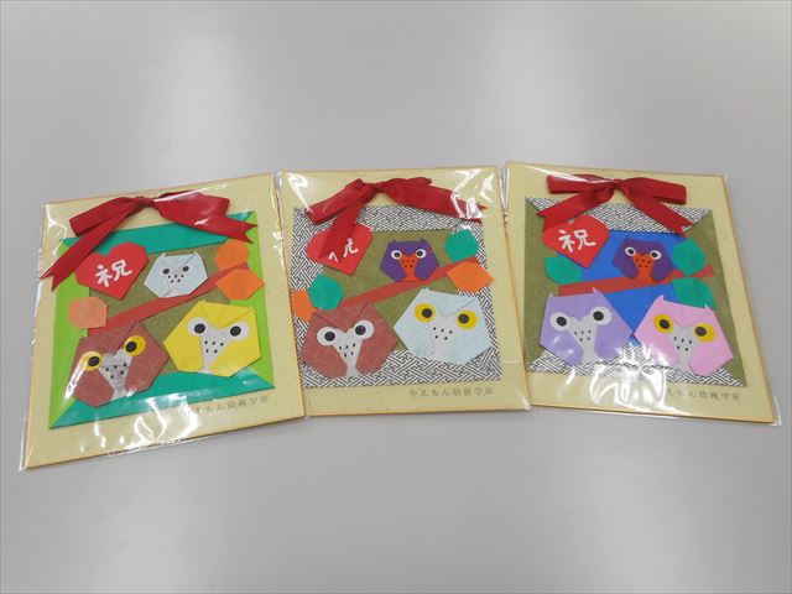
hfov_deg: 69.4
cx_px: 396
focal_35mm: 25
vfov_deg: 54.9
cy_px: 297
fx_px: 572
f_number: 3.7
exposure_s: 1/30
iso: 80
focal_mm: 4.5
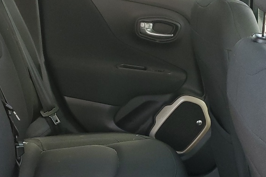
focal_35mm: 76
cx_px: 139
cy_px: 147
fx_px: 562
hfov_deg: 26.6
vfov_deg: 17.8
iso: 67
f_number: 1.5
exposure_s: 1/100
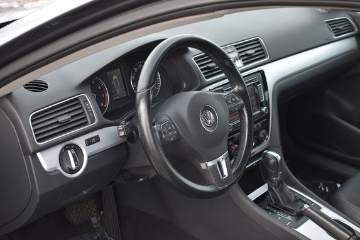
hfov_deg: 35.1
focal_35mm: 57
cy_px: 115
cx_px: 183
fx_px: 570
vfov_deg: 23.8
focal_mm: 34
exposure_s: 1/250
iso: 400
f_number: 4.5
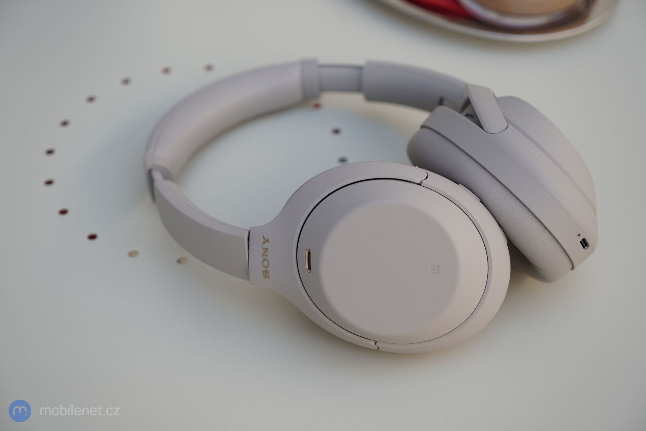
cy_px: 216
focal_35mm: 70
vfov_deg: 19.5
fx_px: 1256
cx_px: 323
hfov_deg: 28.8
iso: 125
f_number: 5
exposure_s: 1/160
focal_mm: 70
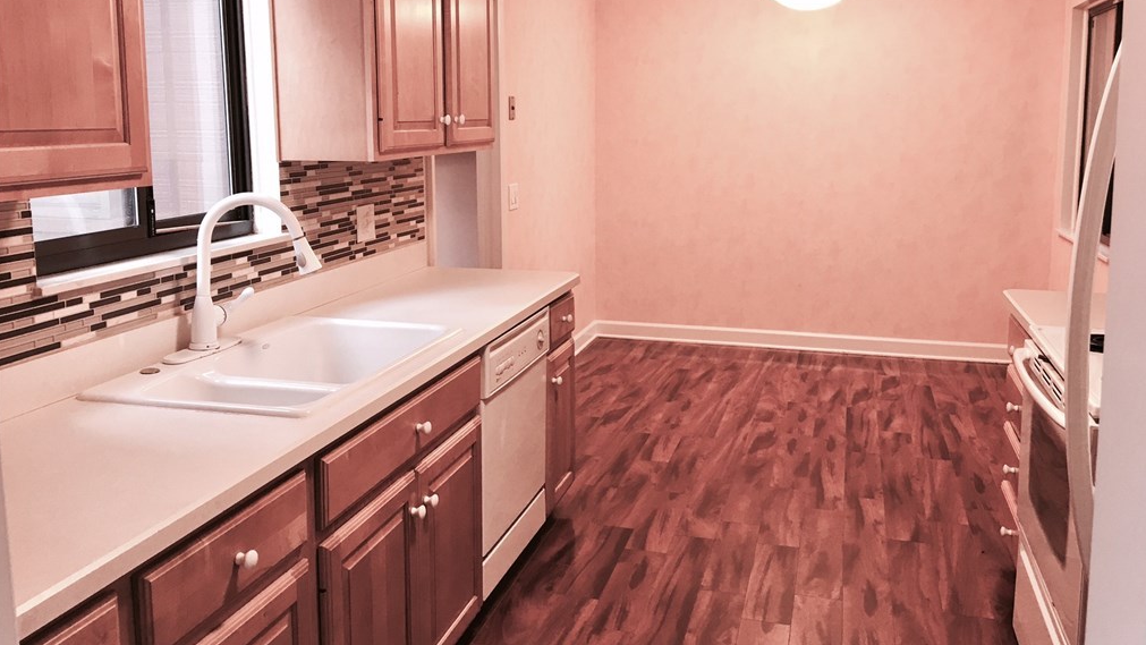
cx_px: 576
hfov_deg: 61.0
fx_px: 973
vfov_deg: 36.5
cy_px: 246
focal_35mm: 32
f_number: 2.2
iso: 32
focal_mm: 4.15
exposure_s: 1/15
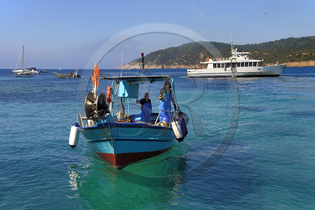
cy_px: 105
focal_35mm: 48
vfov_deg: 28.0
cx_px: 158
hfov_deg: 41.1
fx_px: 420
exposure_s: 1/640
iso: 200
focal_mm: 48
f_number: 9
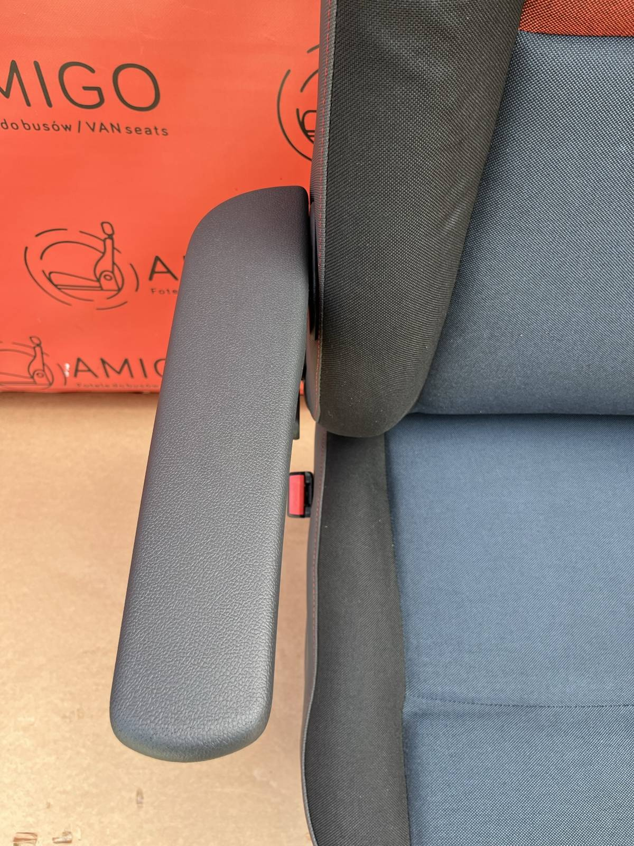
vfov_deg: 67.3
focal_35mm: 26
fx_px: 635
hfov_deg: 53.1
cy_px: 423
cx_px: 317
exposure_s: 1/122
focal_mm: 5.1
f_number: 1.6
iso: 40
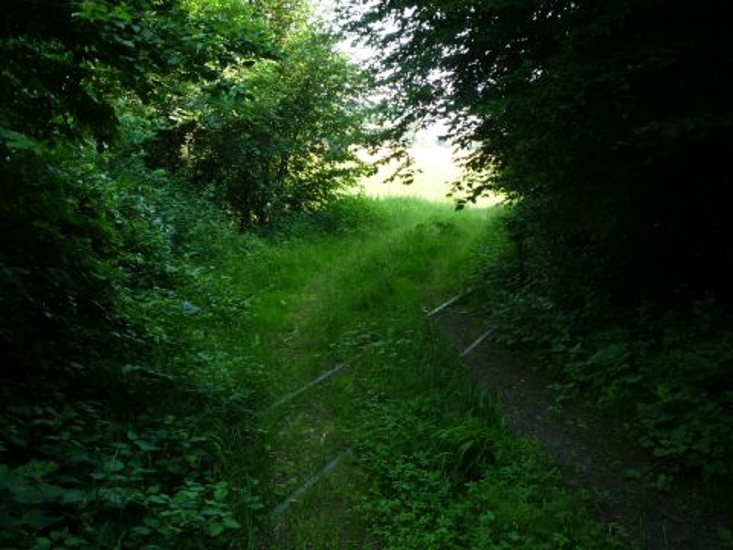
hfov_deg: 56.8
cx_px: 366
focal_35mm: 32
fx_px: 678
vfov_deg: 44.2
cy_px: 275
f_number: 3.5
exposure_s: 1/100
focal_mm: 5.2
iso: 100
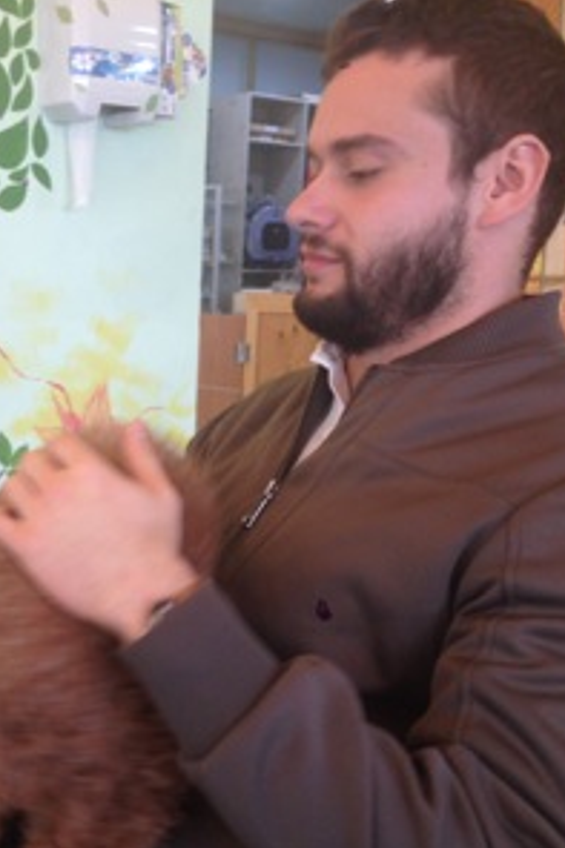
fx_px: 1202
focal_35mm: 51
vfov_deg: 38.9
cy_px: 467
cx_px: 3
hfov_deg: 25.2
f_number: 2.4
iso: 80
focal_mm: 4.12
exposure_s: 1/20
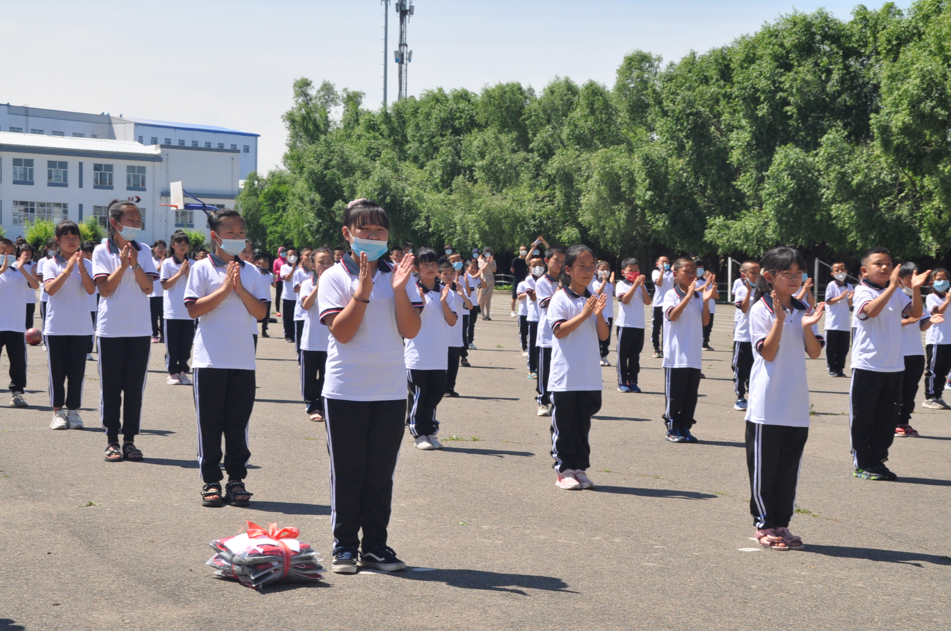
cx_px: 476
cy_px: 316
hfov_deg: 31.9
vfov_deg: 21.5
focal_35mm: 63
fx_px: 1662
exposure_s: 1/800
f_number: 14
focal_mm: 42
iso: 640
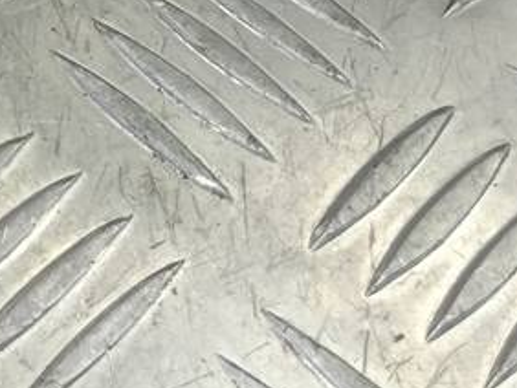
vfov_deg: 13.7
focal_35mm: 98
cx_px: -101
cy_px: -275
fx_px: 1465
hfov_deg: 18.9
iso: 104
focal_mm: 4.11
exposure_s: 1/50
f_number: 1.6
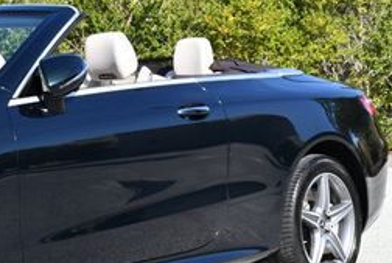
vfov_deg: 10.4
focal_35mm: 132
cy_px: 87
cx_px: -68
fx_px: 1440
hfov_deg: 15.0
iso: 180
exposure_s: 1/250
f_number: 8
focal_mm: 26
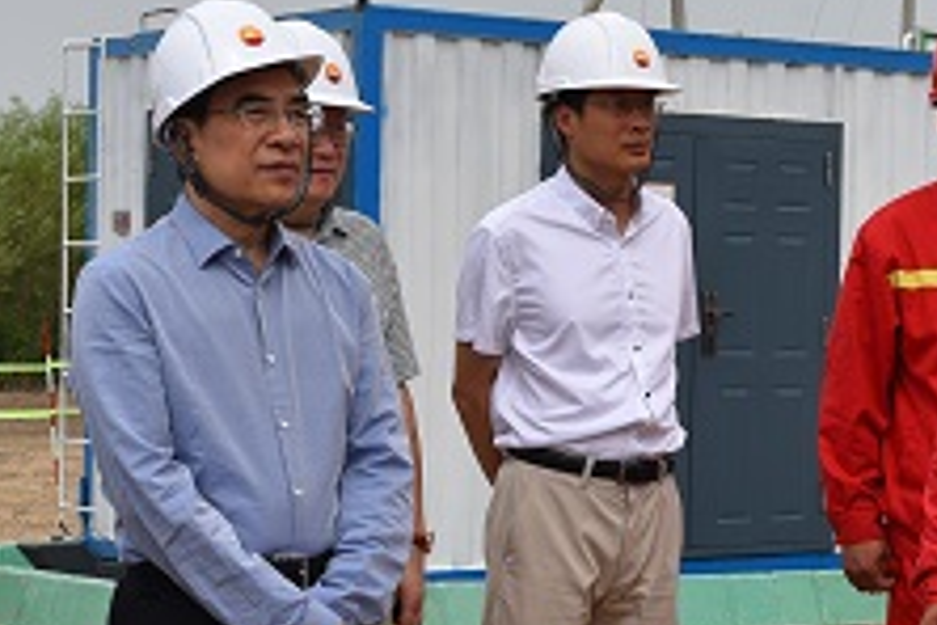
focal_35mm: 117
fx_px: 3045
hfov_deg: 17.5
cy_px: 378
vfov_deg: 11.7
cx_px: 502
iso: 200
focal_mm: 40
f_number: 10
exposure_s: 1/400
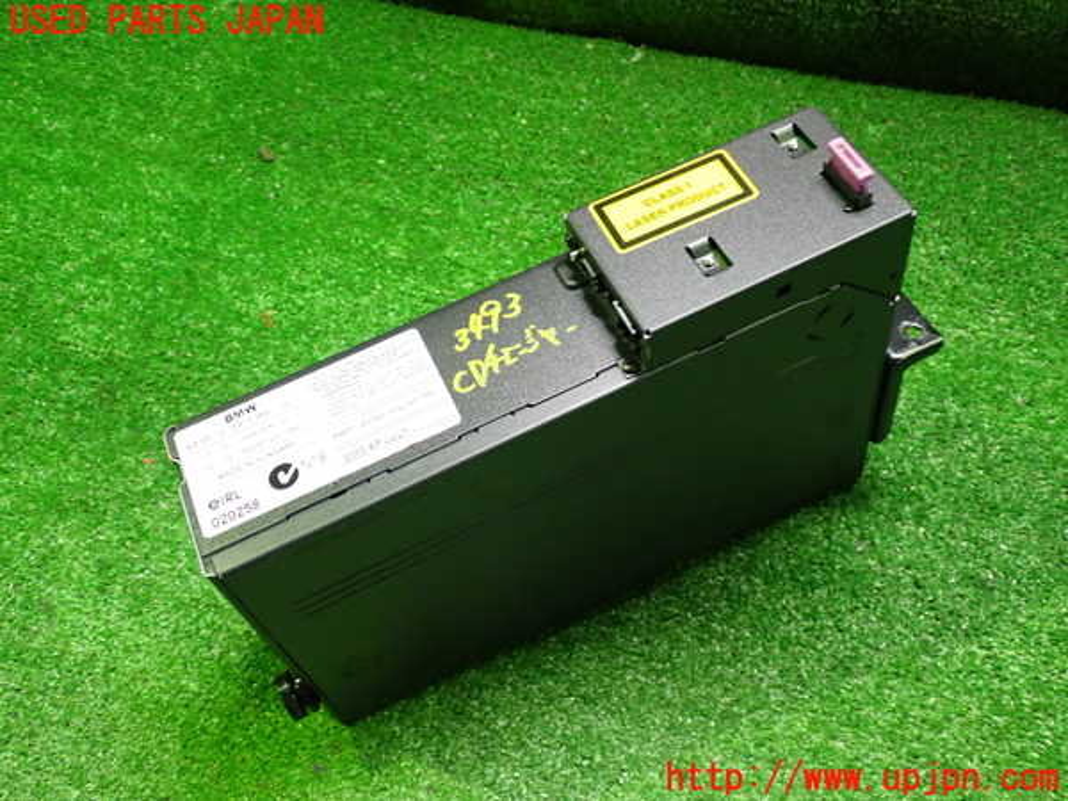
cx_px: 534
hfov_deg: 51.4
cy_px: 400
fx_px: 1111
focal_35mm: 36
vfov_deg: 39.7
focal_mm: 6.37
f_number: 2.5
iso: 800
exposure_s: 1/25
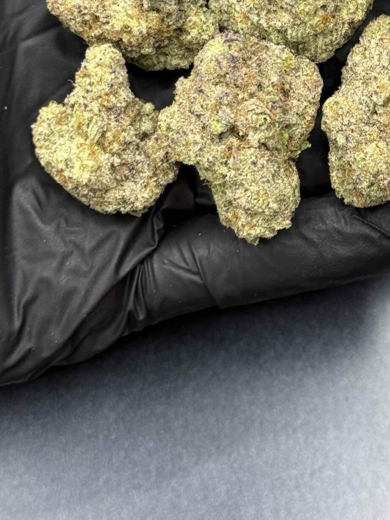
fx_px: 1502
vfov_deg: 19.4
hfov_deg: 14.7
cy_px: 96
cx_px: 315
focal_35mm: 100
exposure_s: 1/50
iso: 160
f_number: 1.78
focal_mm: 6.76
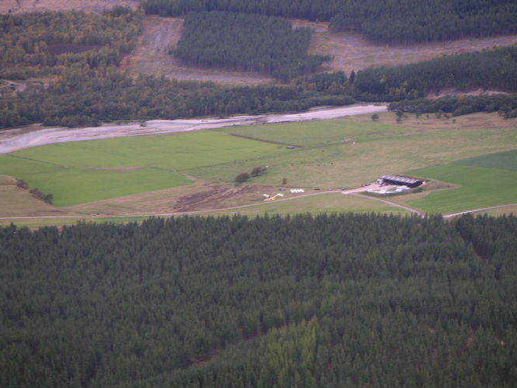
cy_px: 193
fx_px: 1673
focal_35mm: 112
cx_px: 258
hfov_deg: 17.6
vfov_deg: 13.2
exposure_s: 1/111
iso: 100
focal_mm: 17.1
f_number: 3.6
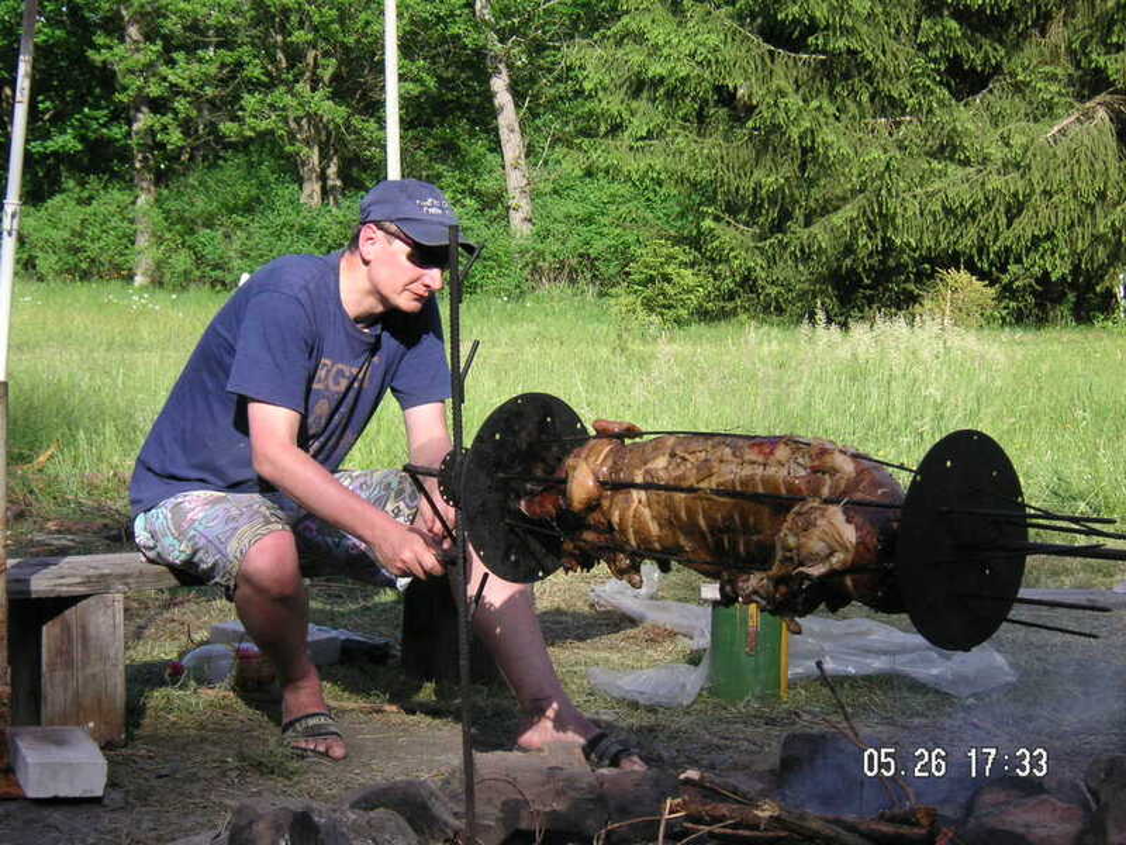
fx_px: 2667
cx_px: 563
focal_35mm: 82
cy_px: 422
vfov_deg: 18.0
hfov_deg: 23.8
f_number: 4.6
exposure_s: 1/180
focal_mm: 13.6
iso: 50
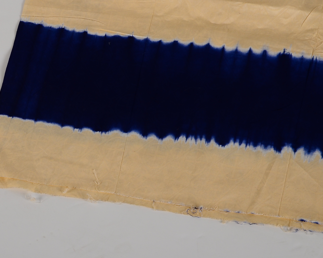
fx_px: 2186
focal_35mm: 229
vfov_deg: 6.8
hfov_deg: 8.4
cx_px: 87
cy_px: 150
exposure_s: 1/160
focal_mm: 105
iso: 320
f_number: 16
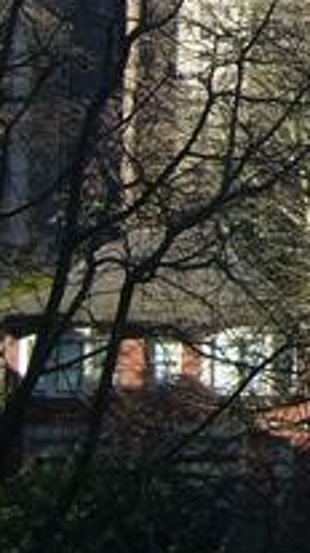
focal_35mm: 118
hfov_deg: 9.6
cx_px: 609
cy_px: -13
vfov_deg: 17.7
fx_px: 1729
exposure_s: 1/160
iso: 100
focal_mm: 5.8
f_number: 5.6
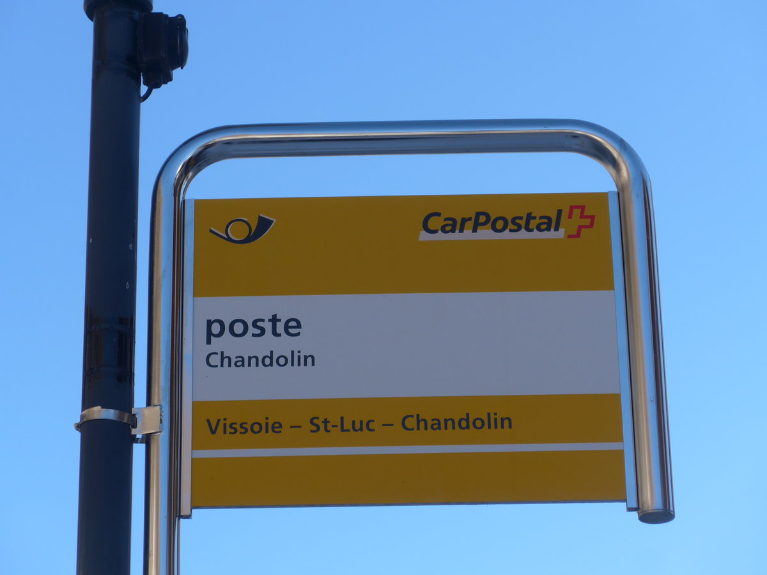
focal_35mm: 117
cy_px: 288
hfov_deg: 16.8
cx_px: 384
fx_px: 2592
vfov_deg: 12.7
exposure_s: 1/250
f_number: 5
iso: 80
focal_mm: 22.9
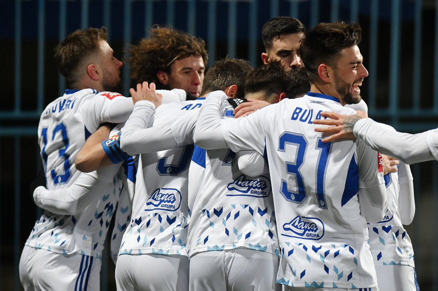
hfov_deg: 6.9
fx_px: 3648
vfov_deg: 4.6
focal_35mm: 300
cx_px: 219
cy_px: 146
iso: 2500
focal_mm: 300
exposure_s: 1/1250
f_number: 3.2
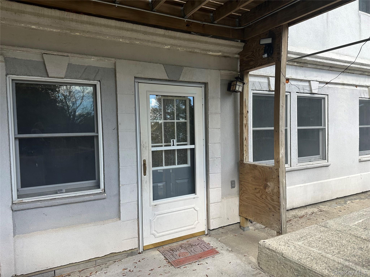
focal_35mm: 24
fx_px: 257
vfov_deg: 56.8
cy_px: 138
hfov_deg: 71.6
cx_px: 185
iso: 80
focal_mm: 6.86
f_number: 1.78
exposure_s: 1/803
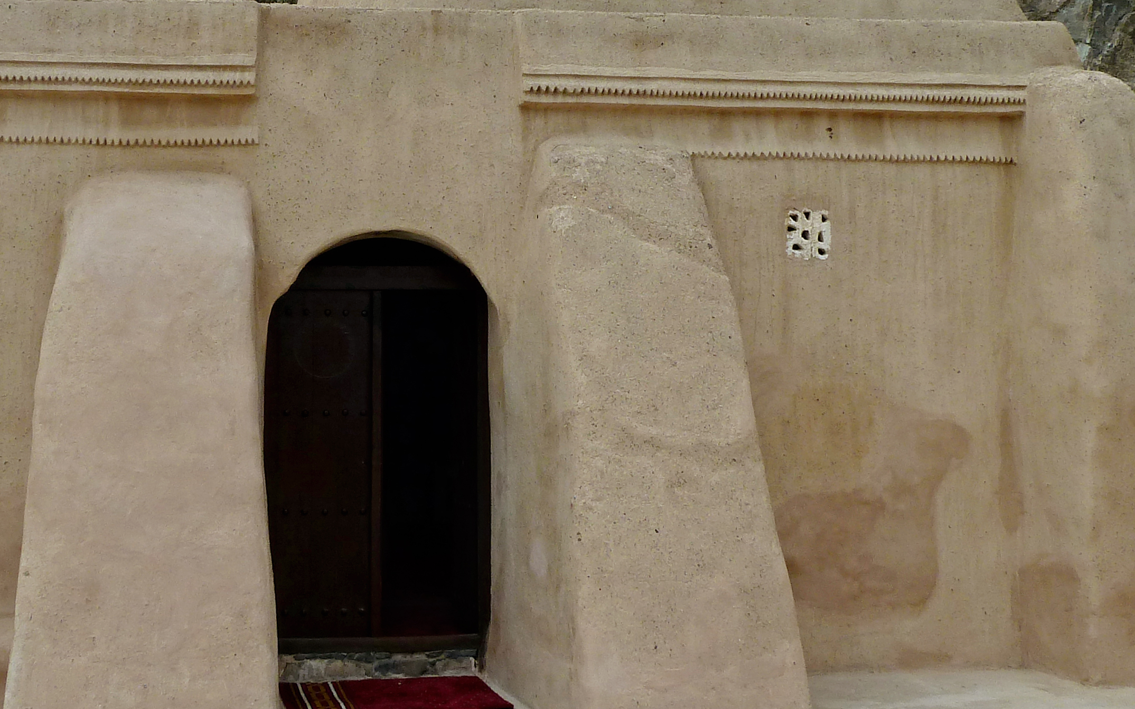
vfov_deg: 26.1
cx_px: 411
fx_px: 1516
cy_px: 198
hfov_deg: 40.7
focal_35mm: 49
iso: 80
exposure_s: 1/400
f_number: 4.5
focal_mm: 4.1
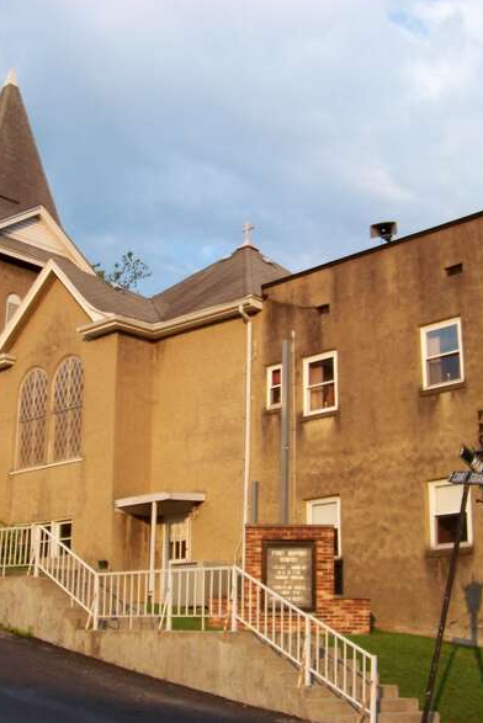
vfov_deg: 38.9
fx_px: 1025
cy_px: 357
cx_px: 203
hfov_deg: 26.5
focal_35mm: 51
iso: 64
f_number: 2.8
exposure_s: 1/400
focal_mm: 5.85
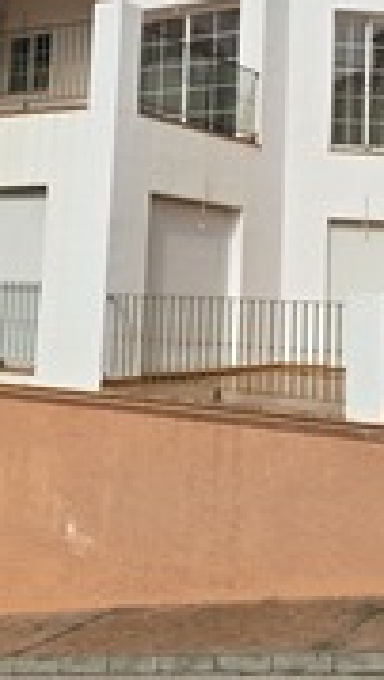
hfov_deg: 21.5
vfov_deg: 36.2
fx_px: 1011
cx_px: 209
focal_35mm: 56
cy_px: 156
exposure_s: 1/1770
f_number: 1.7
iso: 12
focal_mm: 6.3
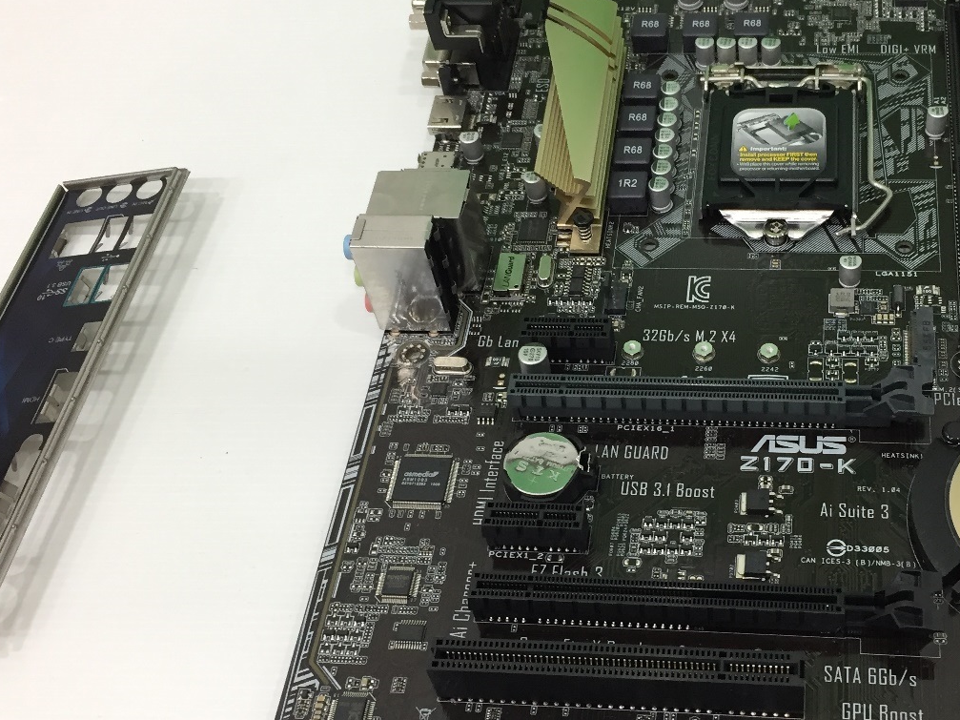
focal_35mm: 47
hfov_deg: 39.7
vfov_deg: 30.8
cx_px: 678
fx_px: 1303
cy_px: 404
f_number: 2.2
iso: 100
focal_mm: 4.15
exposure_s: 1/33
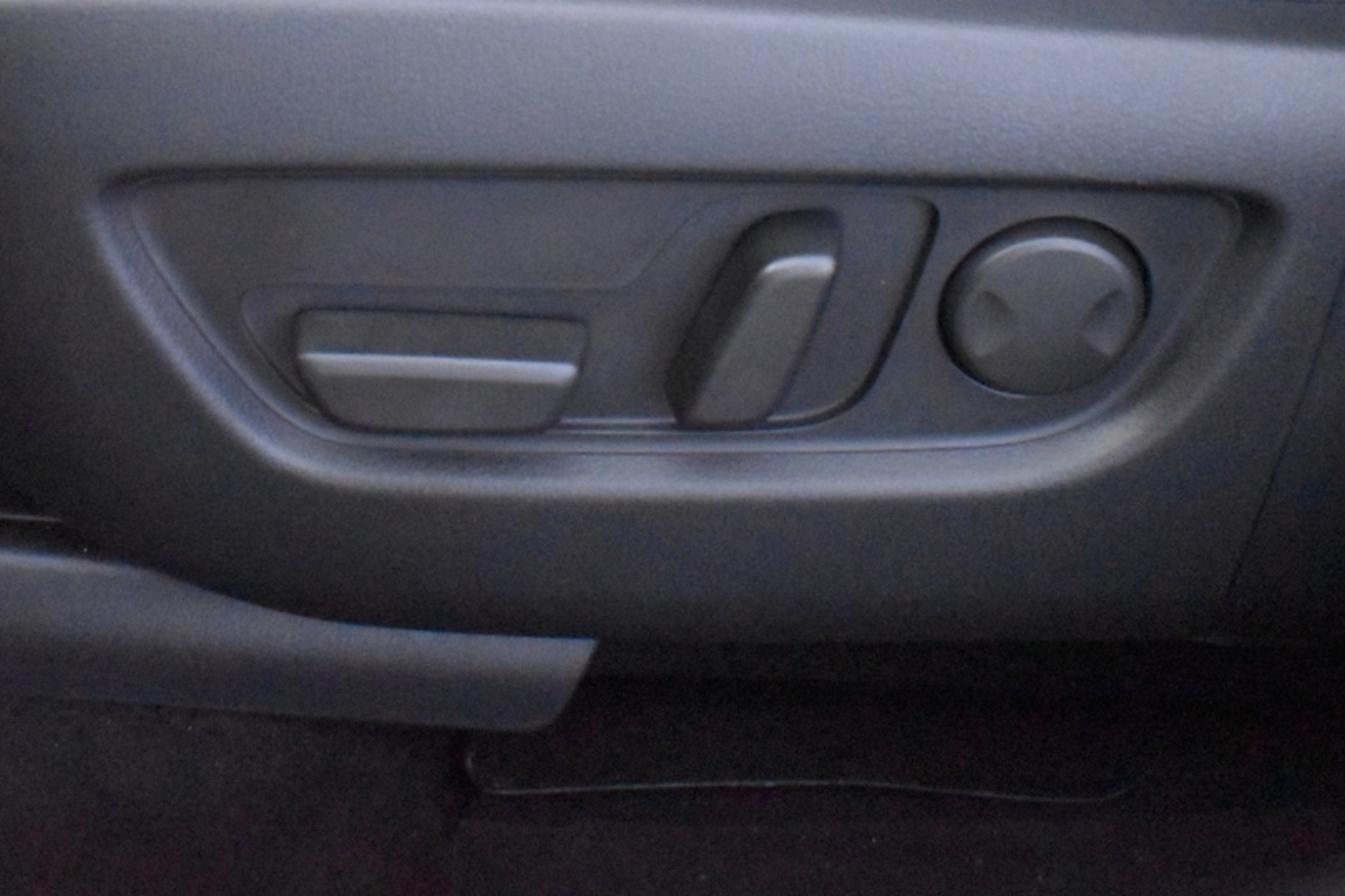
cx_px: 634
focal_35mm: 54
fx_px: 2017
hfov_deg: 36.9
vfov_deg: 24.2
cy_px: 48
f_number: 3.5
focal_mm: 18
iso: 12800
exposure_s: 1/60
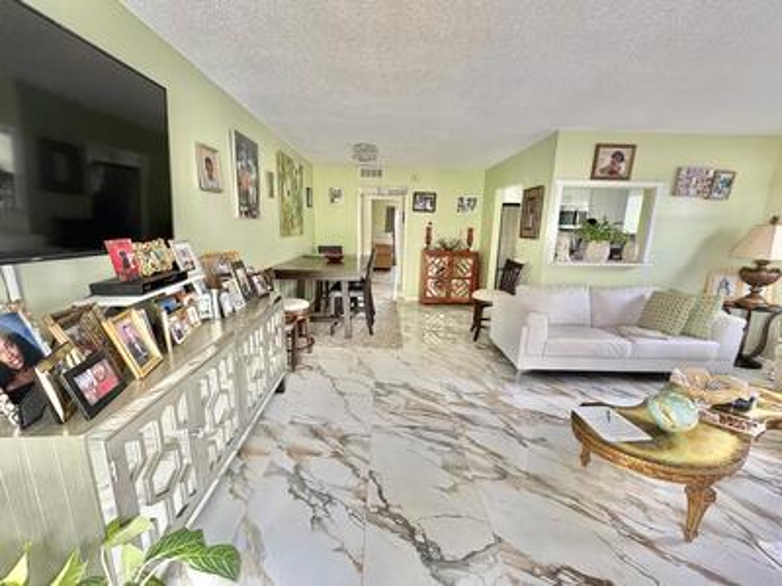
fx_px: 316
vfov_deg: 85.7
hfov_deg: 102.1
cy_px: 293
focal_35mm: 14
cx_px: 391
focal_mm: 2.22
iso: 200
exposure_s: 1/67
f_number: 2.2
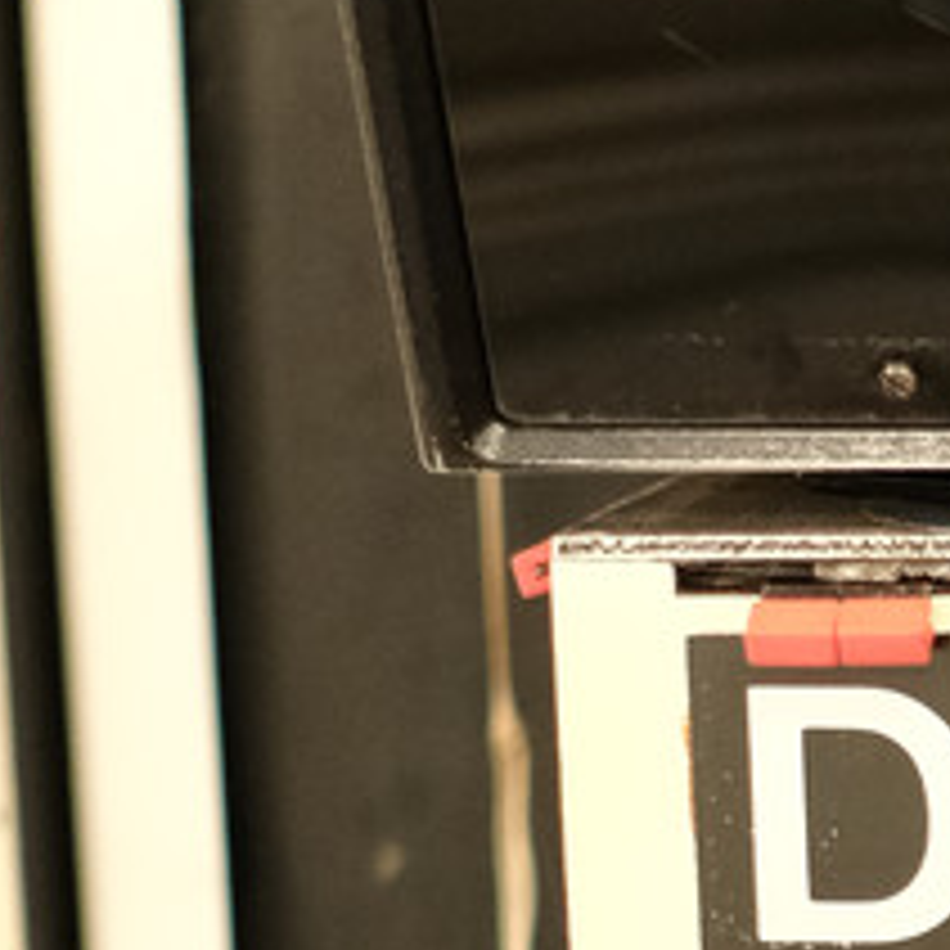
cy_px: 1436
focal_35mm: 211
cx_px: 2044
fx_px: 6551
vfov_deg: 8.1
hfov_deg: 7.8
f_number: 2
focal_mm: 23
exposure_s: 1/80
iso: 1600
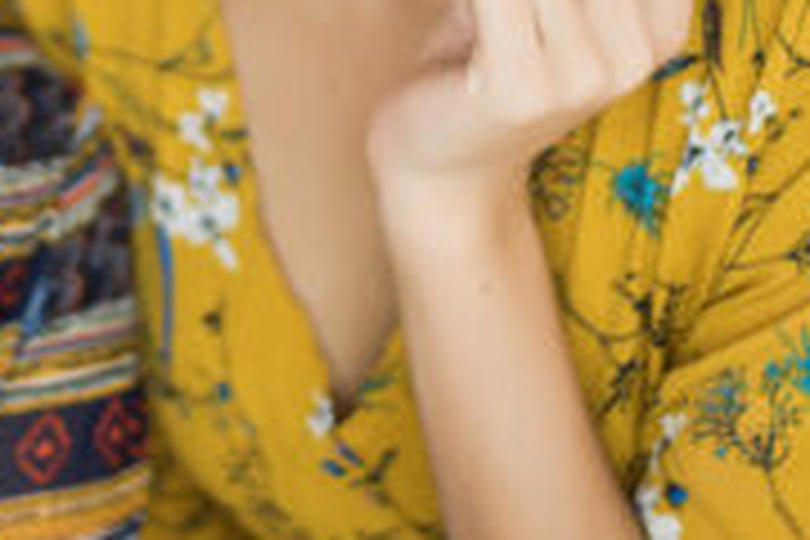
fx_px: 3757
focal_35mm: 167
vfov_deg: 8.0
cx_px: 130
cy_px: -338
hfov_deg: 12.2
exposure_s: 1/160
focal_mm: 50
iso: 100
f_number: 1.8
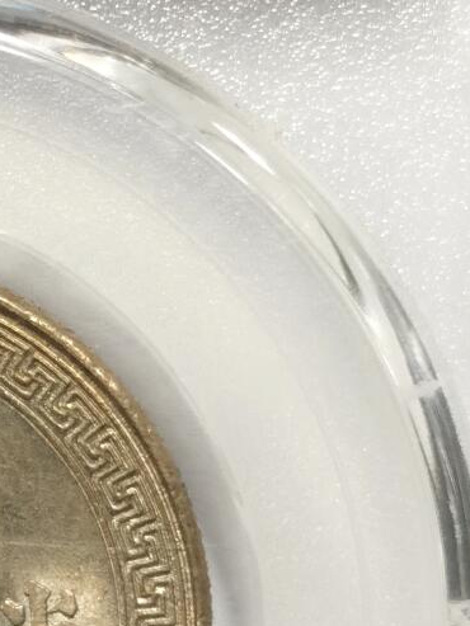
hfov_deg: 7.4
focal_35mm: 197
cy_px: 320
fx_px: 3565
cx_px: -185
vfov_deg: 10.0
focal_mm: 5.56
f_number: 16
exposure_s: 1/100
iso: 125
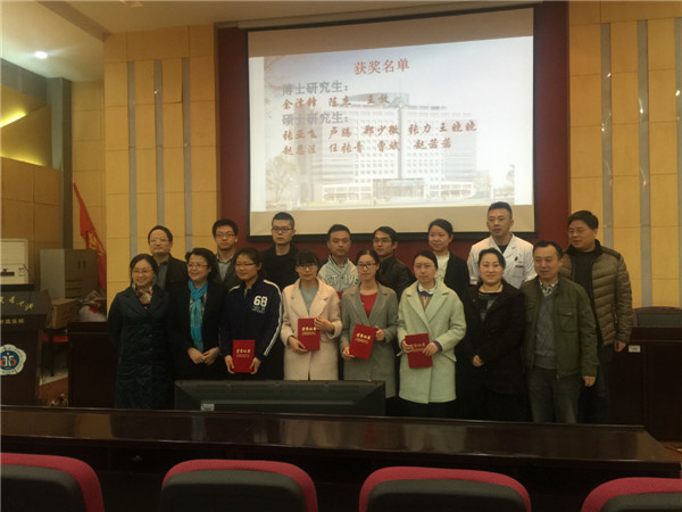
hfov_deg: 61.7
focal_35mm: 29
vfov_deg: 48.2
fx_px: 571
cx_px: 341
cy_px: 256
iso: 80
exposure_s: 1/15
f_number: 2.2
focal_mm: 4.15
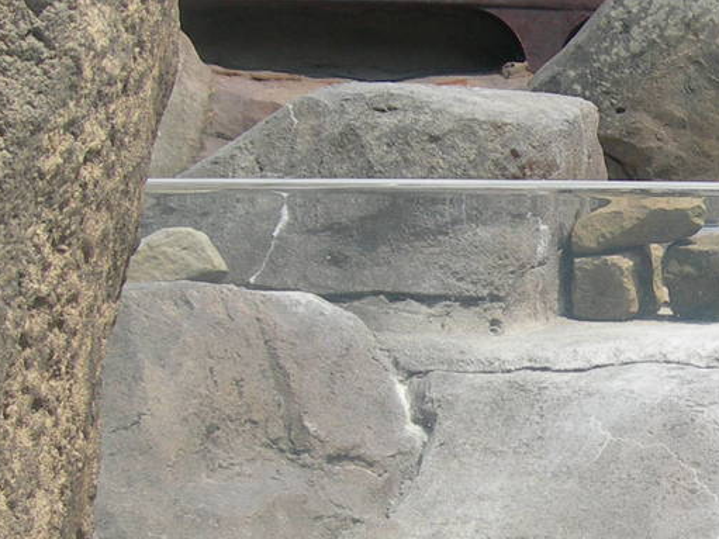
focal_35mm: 119
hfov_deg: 15.8
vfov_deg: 12.3
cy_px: 539
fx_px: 2471
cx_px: 916
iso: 50
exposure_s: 1/342
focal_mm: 7.8
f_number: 4.8
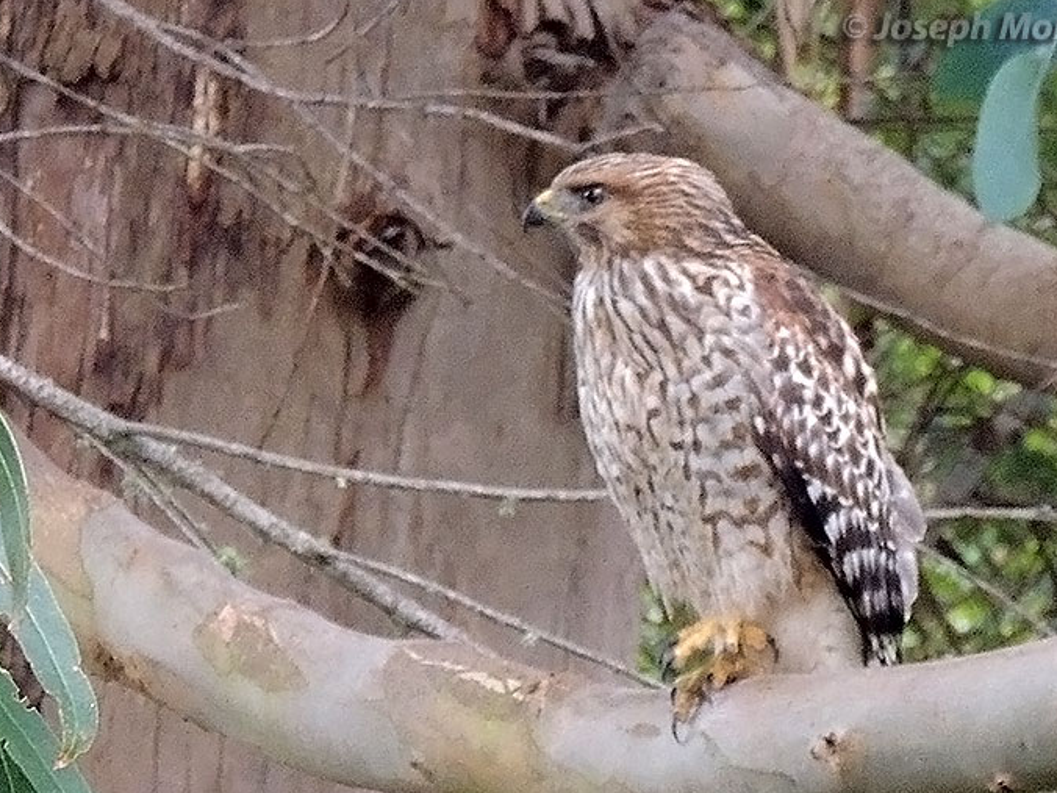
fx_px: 10840
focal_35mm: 355
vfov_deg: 4.2
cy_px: 402
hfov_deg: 5.6
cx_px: 552
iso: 800
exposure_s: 1/30
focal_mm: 53.5
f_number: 4.8
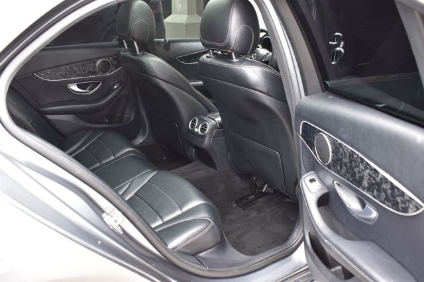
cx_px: 212
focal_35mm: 36
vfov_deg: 36.8
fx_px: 424
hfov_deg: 53.2
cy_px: 141
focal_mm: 24
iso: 400
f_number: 6.3
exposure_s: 1/15
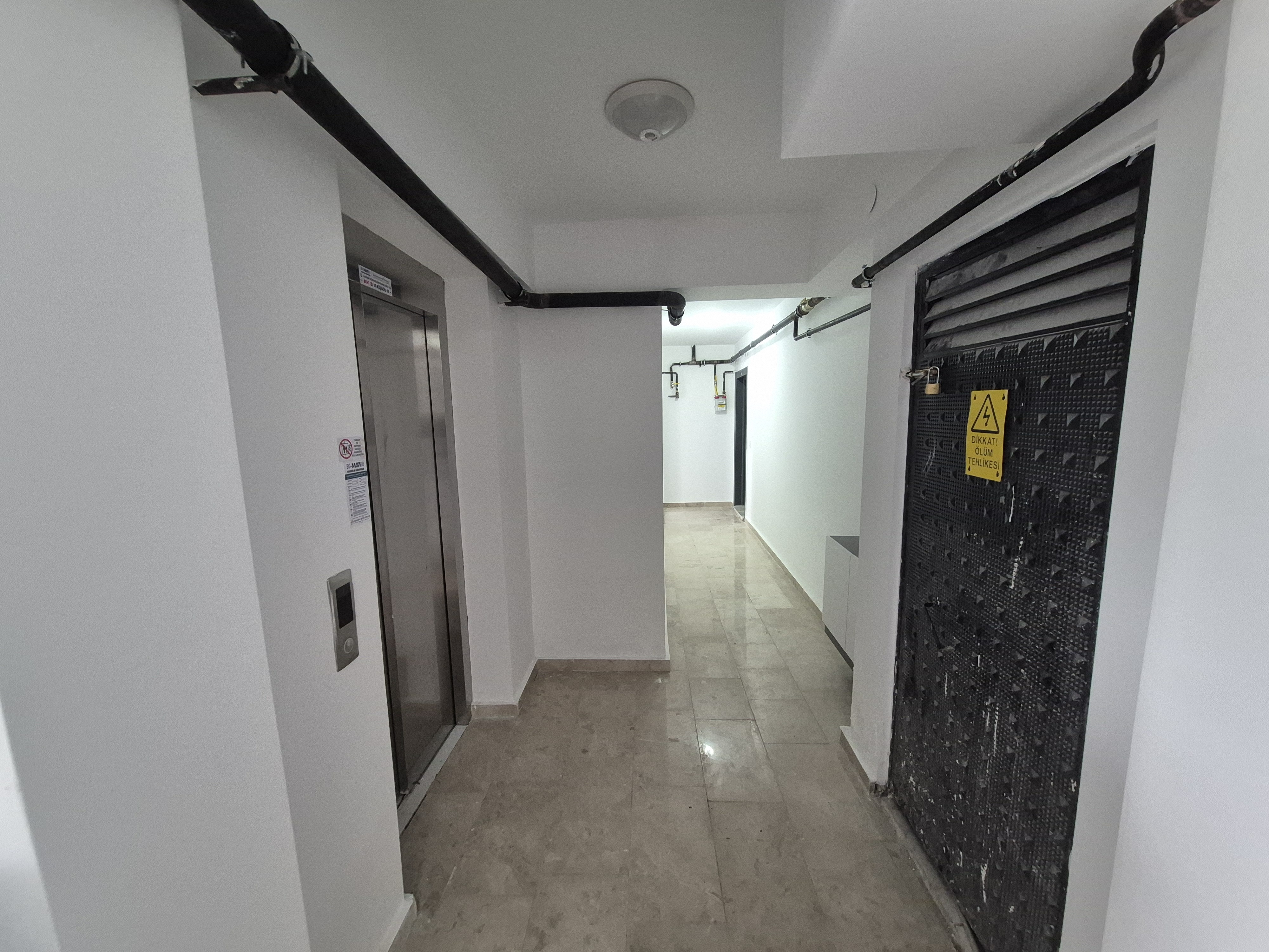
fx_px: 477
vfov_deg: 89.9
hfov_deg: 106.2
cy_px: 476
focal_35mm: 13
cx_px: 634
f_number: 2.2
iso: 640
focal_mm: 1.74
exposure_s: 1/50
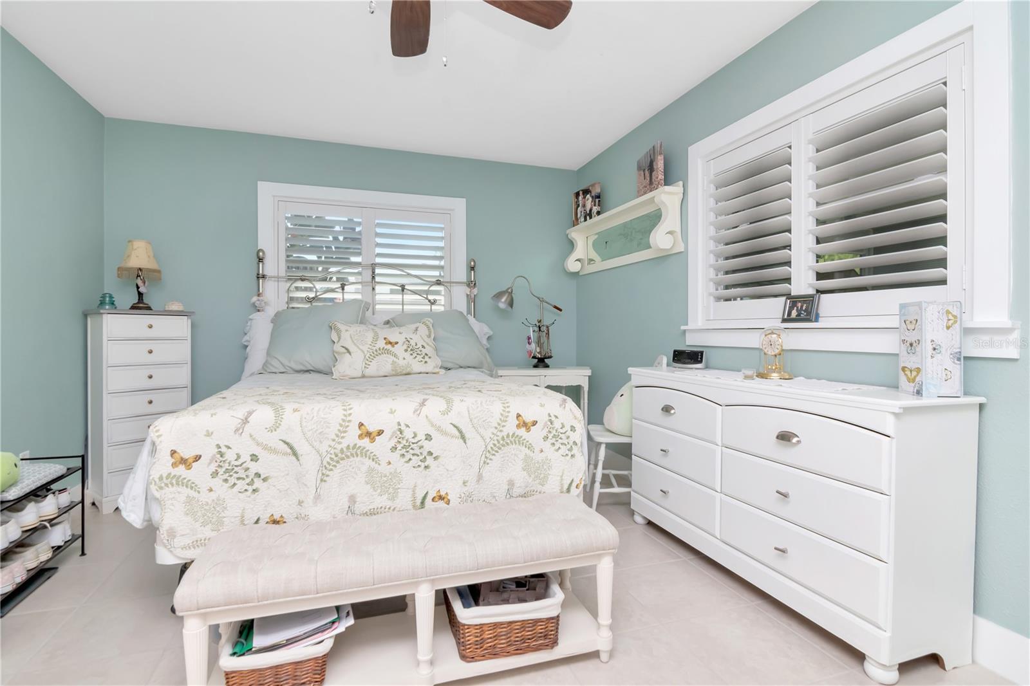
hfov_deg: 95.0
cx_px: 515
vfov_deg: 72.0
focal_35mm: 16
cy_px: 343
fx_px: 472
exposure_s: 1/200
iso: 800
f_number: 9
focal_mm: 11
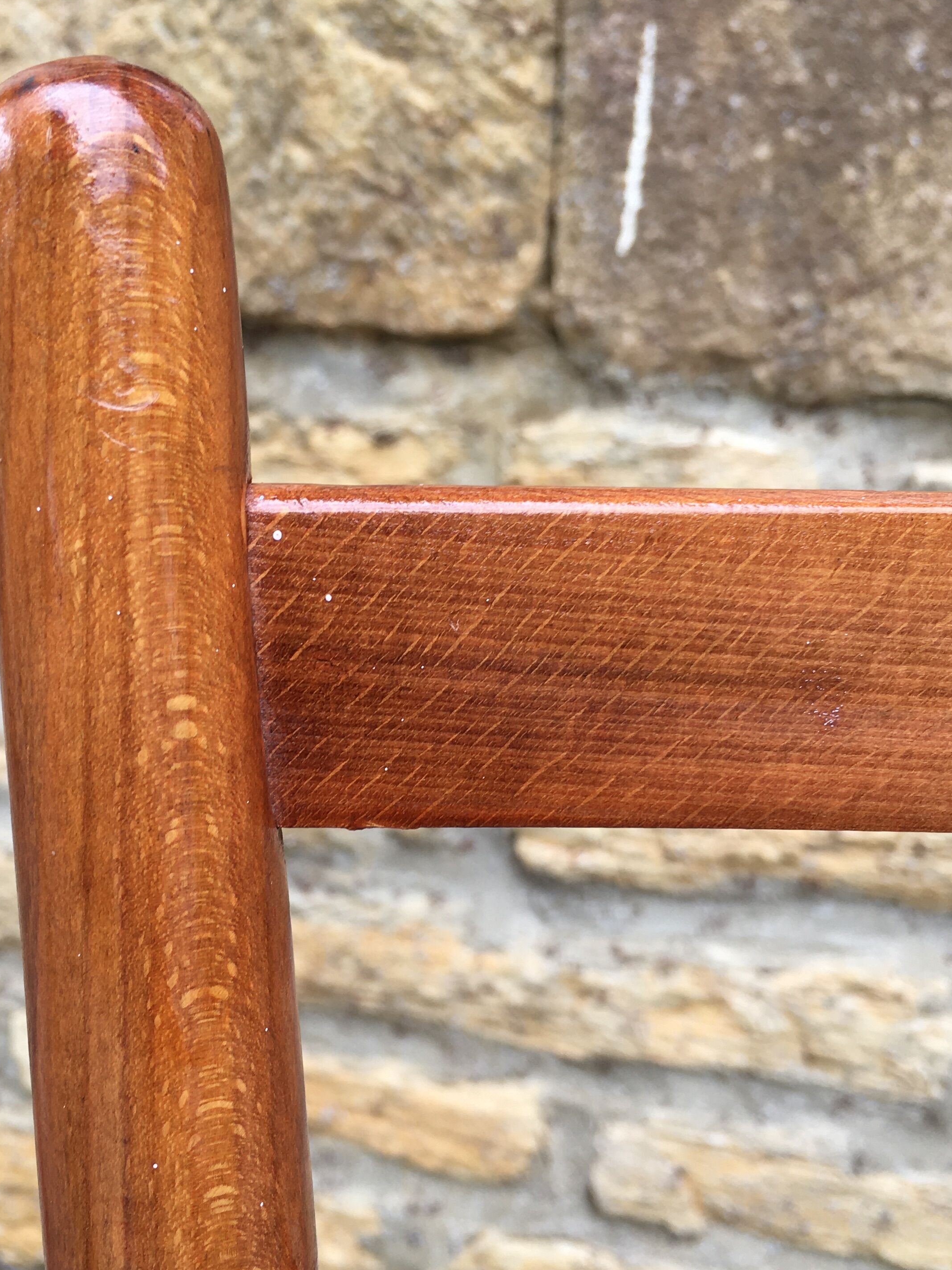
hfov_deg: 34.9
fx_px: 1503
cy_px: 664
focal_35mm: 41
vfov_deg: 45.8
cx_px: 353
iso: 25
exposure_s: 1/130
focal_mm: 4.15
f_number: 2.2
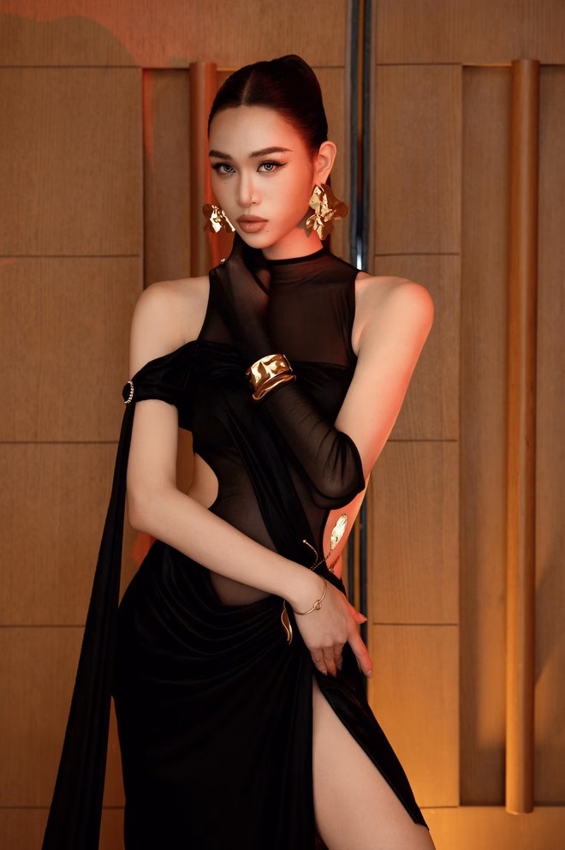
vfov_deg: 23.9
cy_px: 425
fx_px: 2004
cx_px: 282
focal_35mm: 85
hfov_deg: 16.1
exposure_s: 1/125
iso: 1250
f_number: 2.8
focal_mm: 85
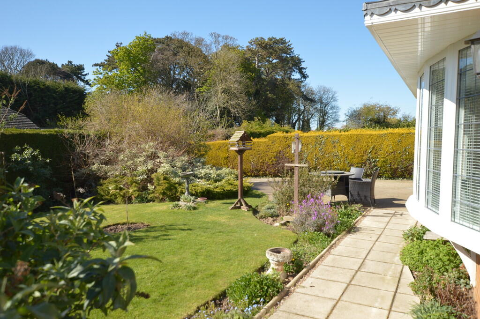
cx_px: 240
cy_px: 160
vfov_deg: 47.9
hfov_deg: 67.4
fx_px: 360
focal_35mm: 27
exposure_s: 1/500
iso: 200
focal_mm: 18
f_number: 6.3
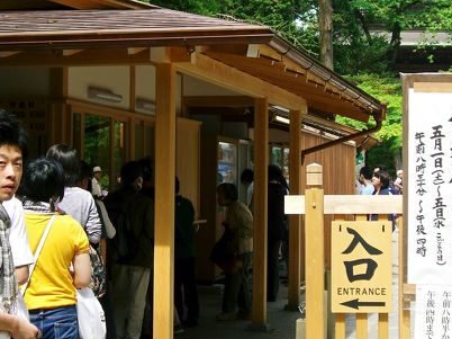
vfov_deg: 16.6
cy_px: 153
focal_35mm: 89
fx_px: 1161
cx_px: 230
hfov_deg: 22.0
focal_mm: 11.5
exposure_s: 1/250
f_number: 3.4
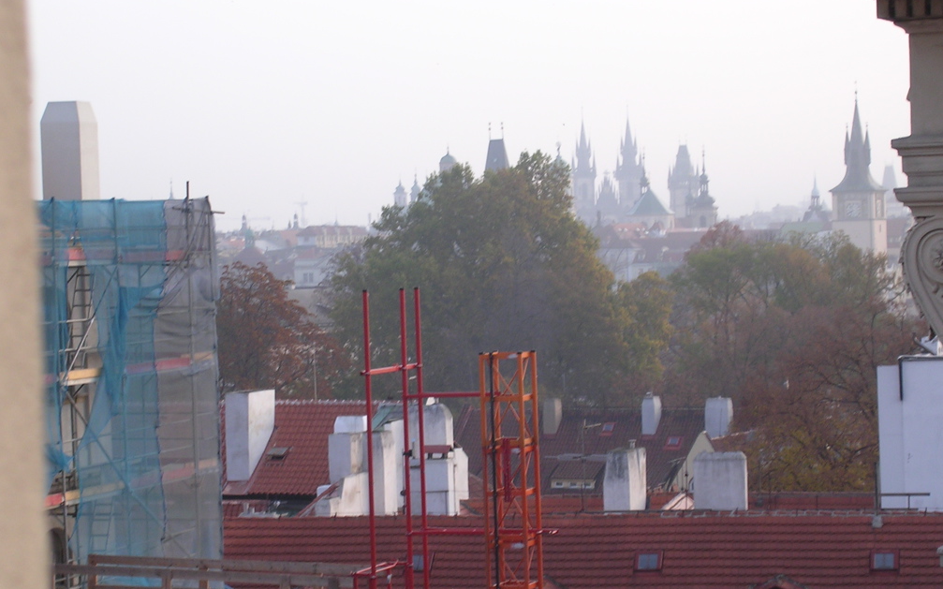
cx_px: 472
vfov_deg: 10.6
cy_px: 339
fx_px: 3186
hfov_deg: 16.8
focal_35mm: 124
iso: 100
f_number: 4.9
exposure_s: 1/64.4
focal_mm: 17.4
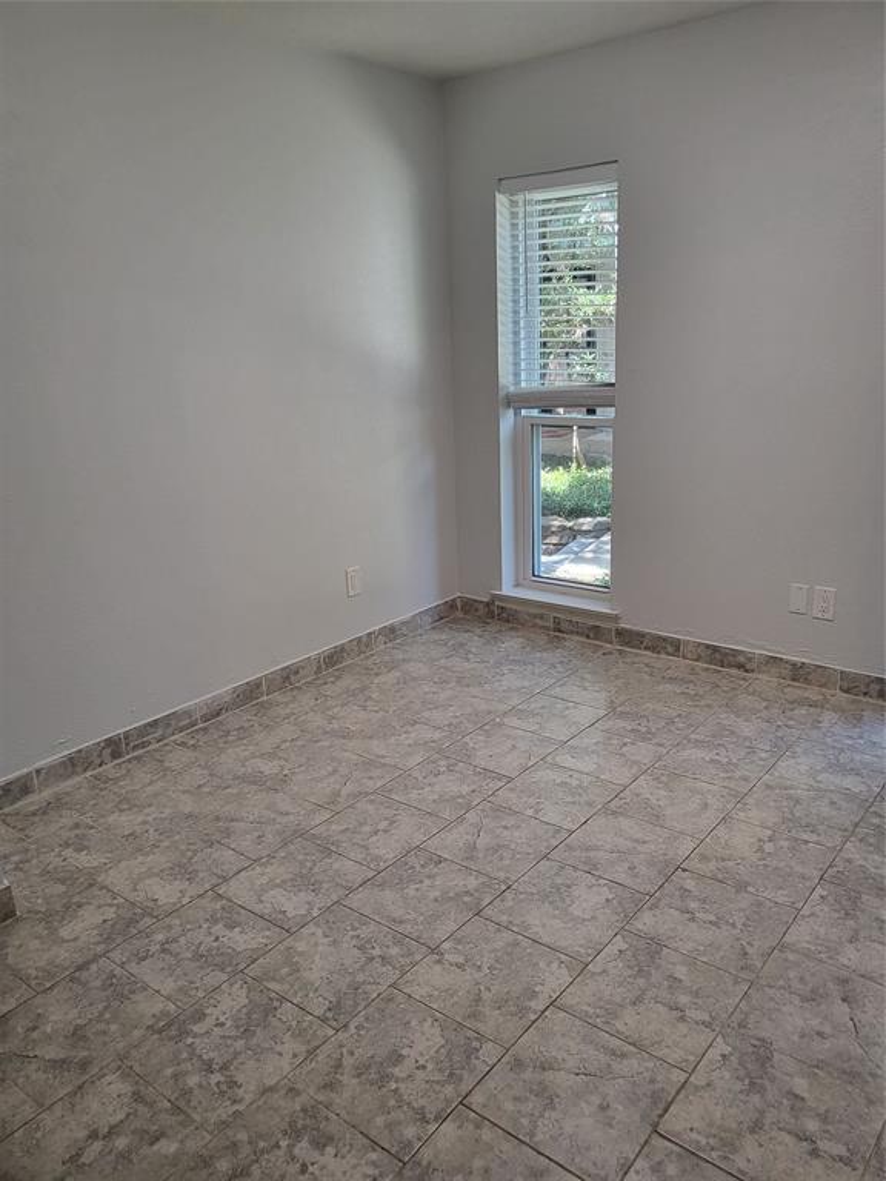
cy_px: 590
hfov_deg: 53.1
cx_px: 443
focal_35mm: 26
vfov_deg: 67.3
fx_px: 887
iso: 200
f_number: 1.8
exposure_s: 1/120
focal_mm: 4.25
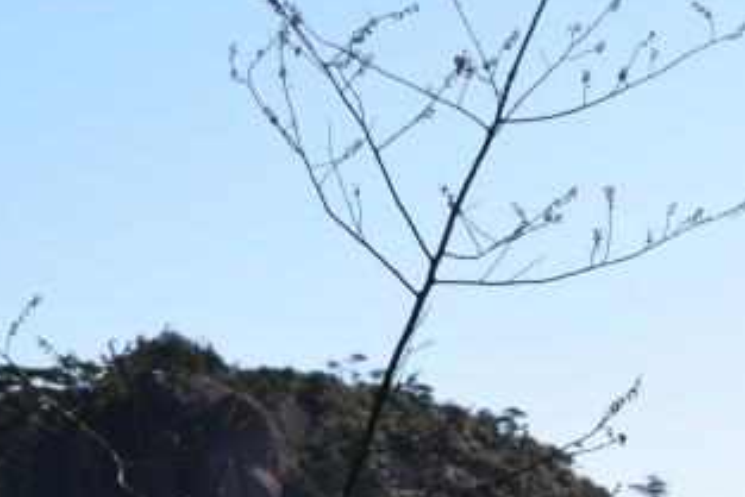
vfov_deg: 6.2
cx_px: 1066
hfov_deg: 9.1
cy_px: 634
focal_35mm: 221
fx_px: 4568
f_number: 11
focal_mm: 45
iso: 400
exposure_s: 1/400
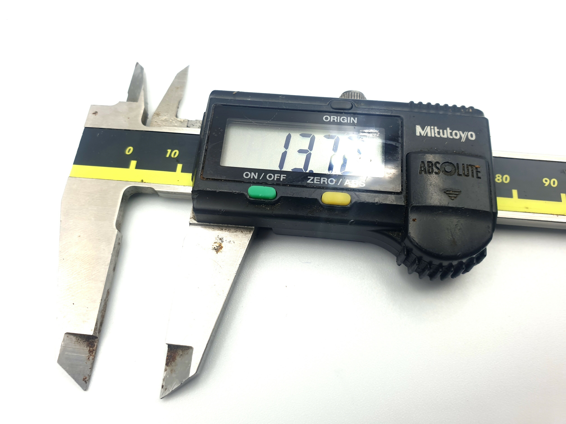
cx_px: 283
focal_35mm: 26
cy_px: 212
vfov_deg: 53.1
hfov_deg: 67.3
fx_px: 425
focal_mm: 4.3
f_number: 2.4
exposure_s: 1/262
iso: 50
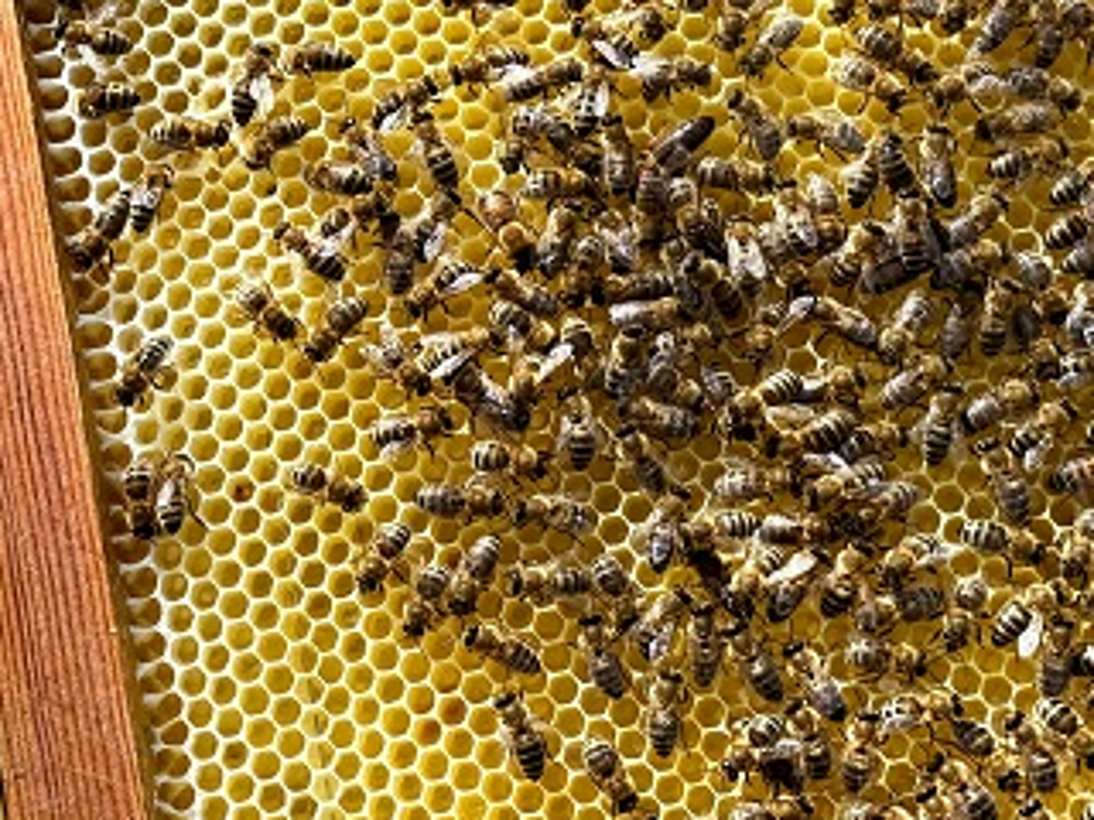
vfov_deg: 16.4
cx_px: 479
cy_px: 314
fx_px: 2844
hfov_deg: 21.8
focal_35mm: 90
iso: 64
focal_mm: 6.76
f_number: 1.78
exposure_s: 1/3096
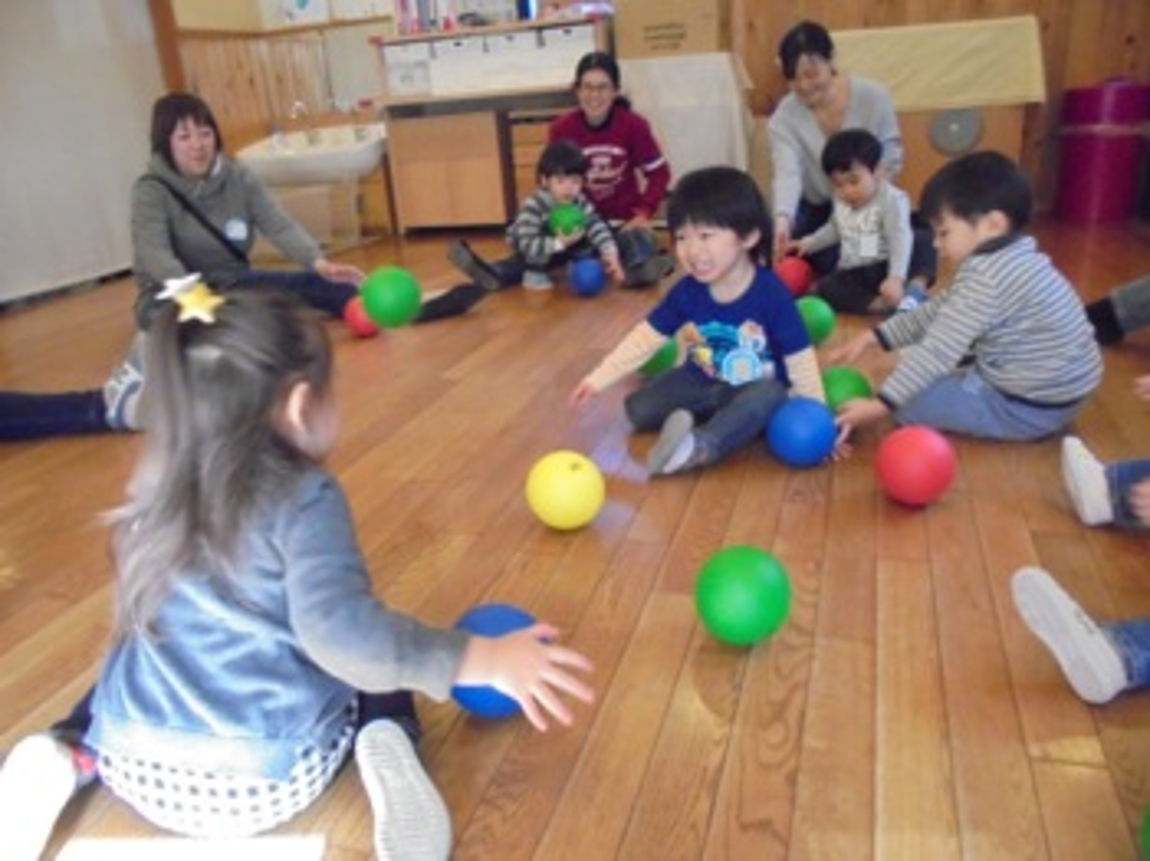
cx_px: 575
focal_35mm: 26
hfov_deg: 67.3
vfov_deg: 53.0
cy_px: 430
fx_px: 863
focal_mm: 4.6
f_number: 3.5
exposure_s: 1/60
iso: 1000
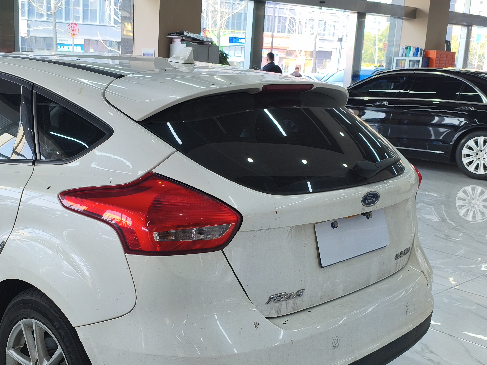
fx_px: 619
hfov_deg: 41.9
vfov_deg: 32.8
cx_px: 136
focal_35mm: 44
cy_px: 209
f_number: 1.5
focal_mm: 4.94
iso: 50
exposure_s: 1/151
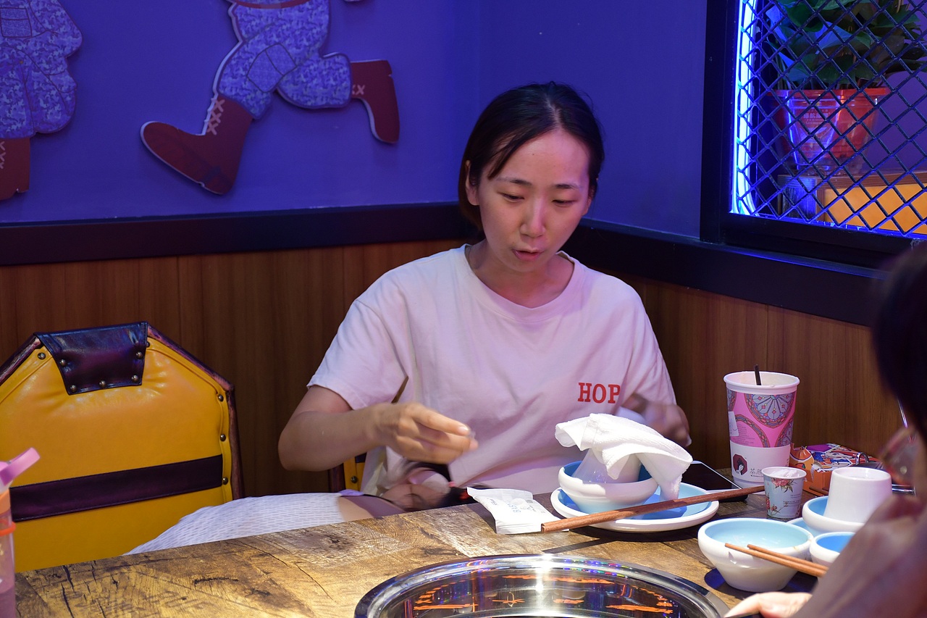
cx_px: 464
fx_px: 1622
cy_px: 309
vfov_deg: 21.6
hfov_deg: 31.9
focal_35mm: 63
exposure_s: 1/30
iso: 1000
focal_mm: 42
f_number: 4.5
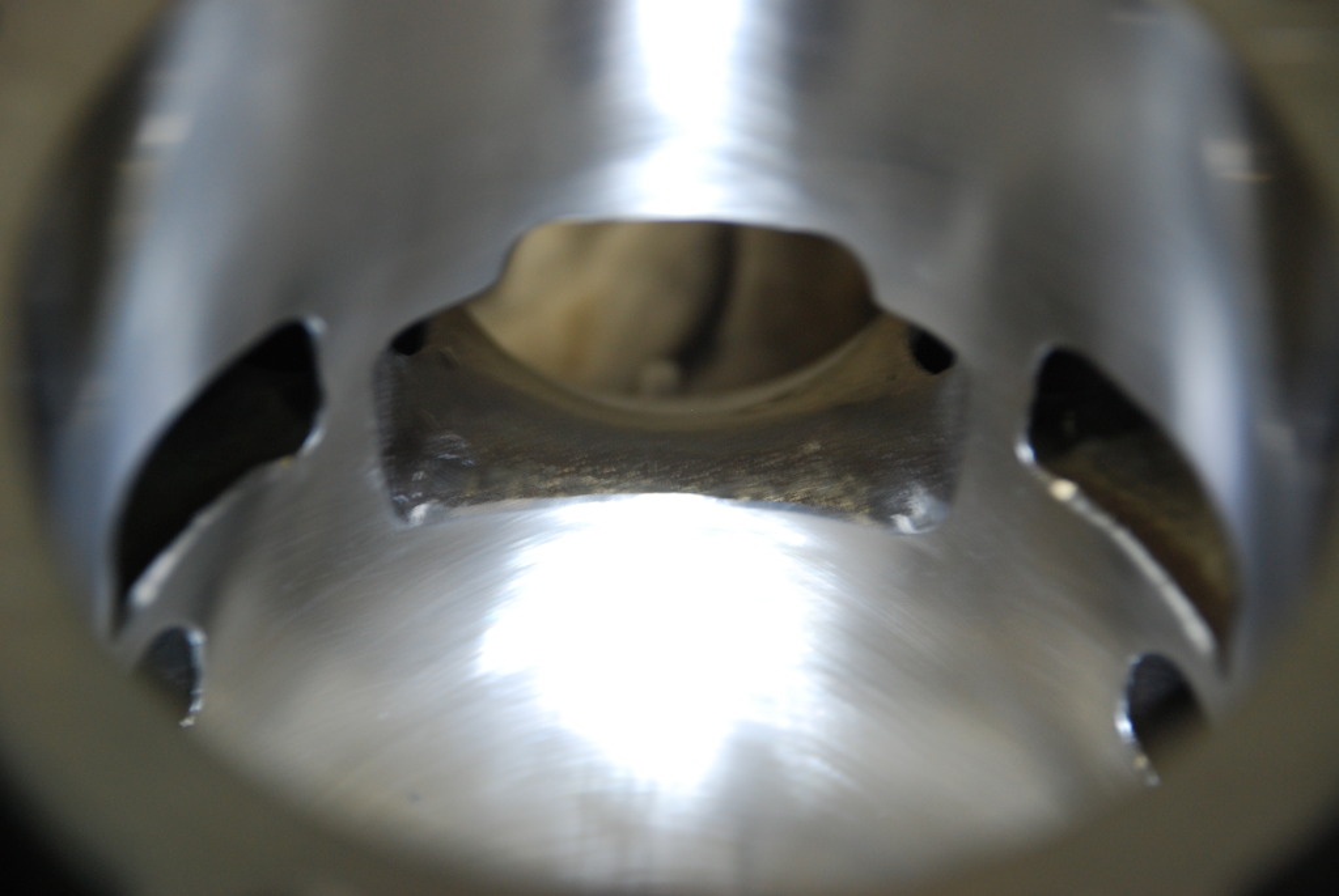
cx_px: 670
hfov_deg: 14.4
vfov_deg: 9.7
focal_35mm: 142
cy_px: 448
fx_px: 5307
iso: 400
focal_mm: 95
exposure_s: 1/8
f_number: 5.6
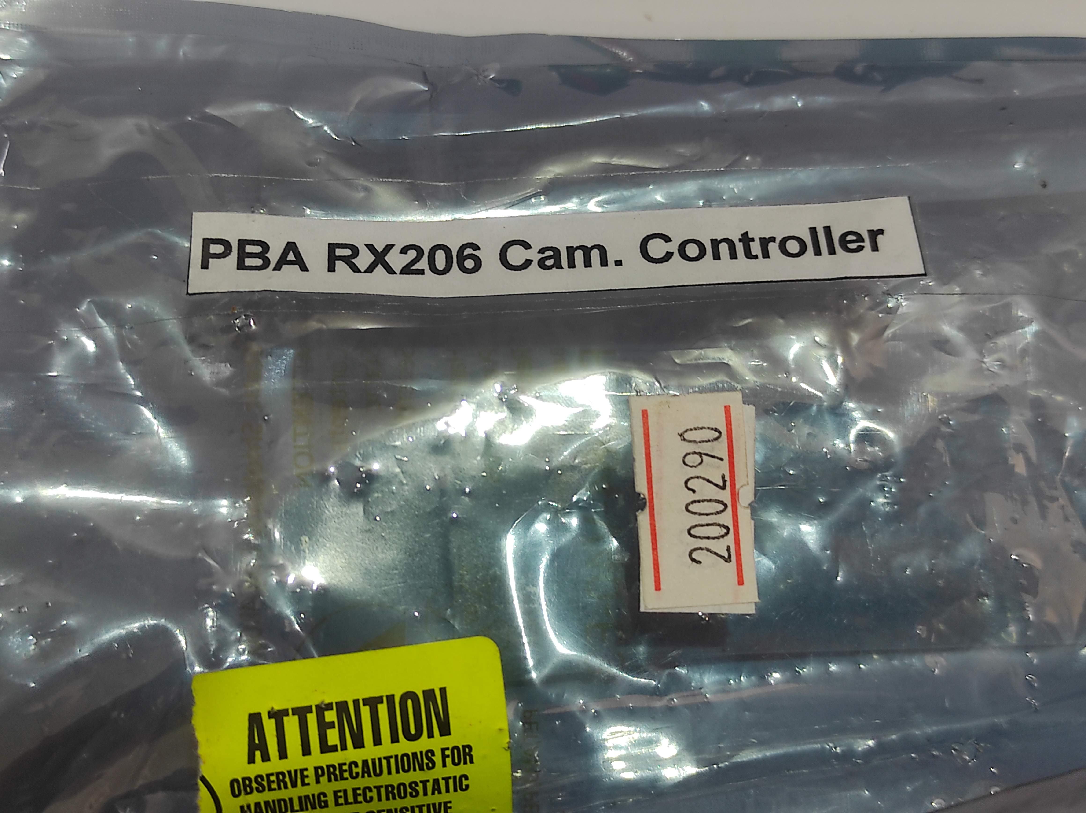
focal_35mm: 25
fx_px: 784
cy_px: 406
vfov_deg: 54.8
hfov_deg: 69.4
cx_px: 543
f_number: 1.89
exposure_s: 1/50
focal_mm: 5.43
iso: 184
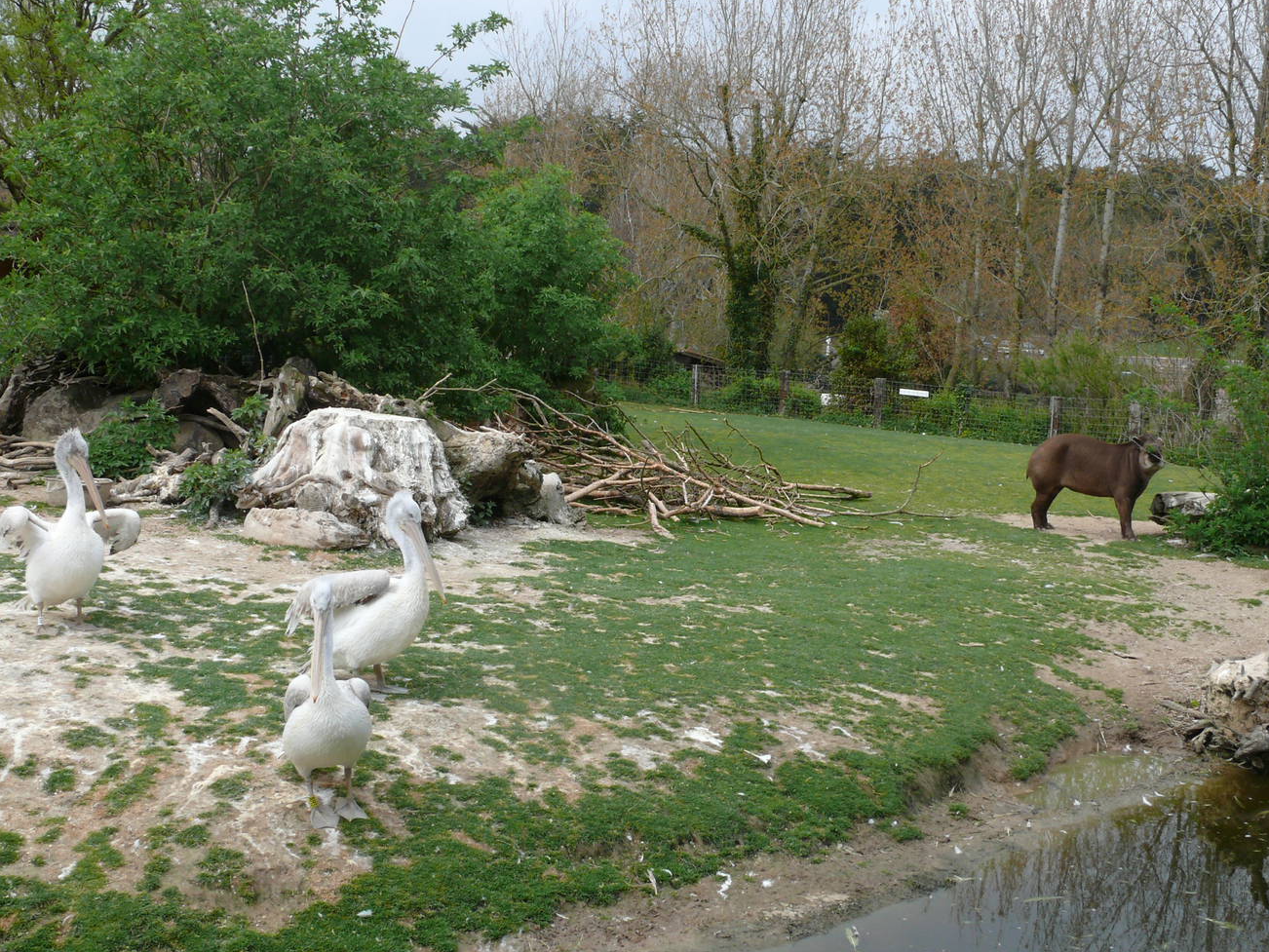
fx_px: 1577
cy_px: 485
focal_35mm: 43
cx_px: 670
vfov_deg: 33.6
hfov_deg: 43.8
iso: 100
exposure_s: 1/200
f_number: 5.6
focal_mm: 7.4
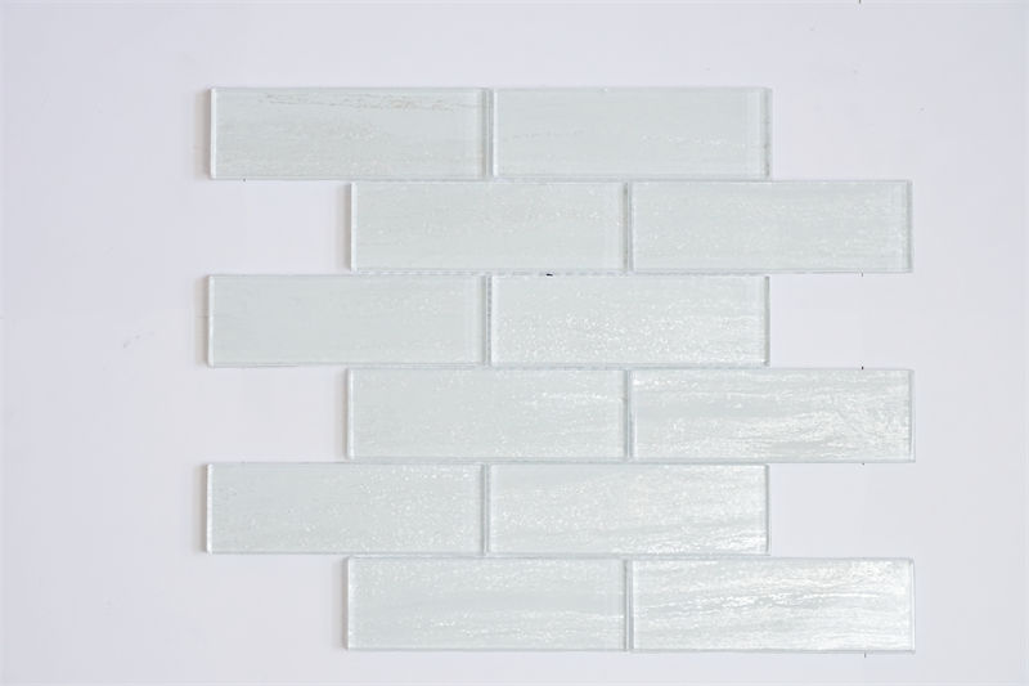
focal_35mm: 70
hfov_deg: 28.8
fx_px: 2000
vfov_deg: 19.4
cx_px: 514
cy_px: 343
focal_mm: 70
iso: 5000
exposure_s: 1/320
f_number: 5.6
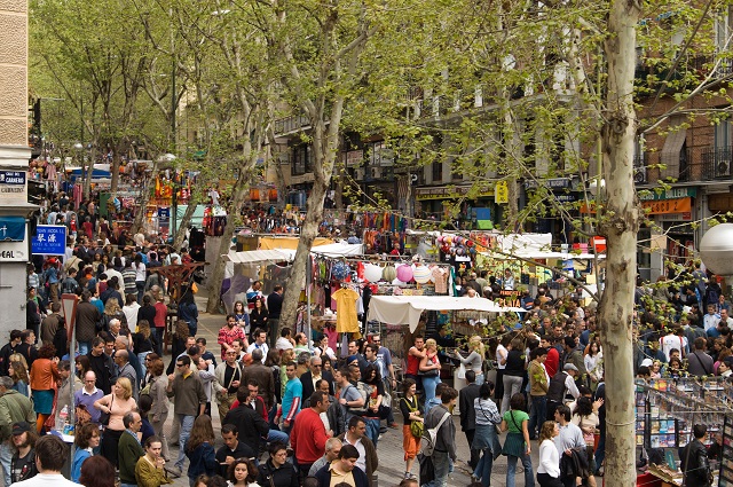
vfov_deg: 22.6
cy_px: 244
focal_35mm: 60
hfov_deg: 33.4
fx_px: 1220
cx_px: 366
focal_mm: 40
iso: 100
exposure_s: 1/125
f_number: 7.1
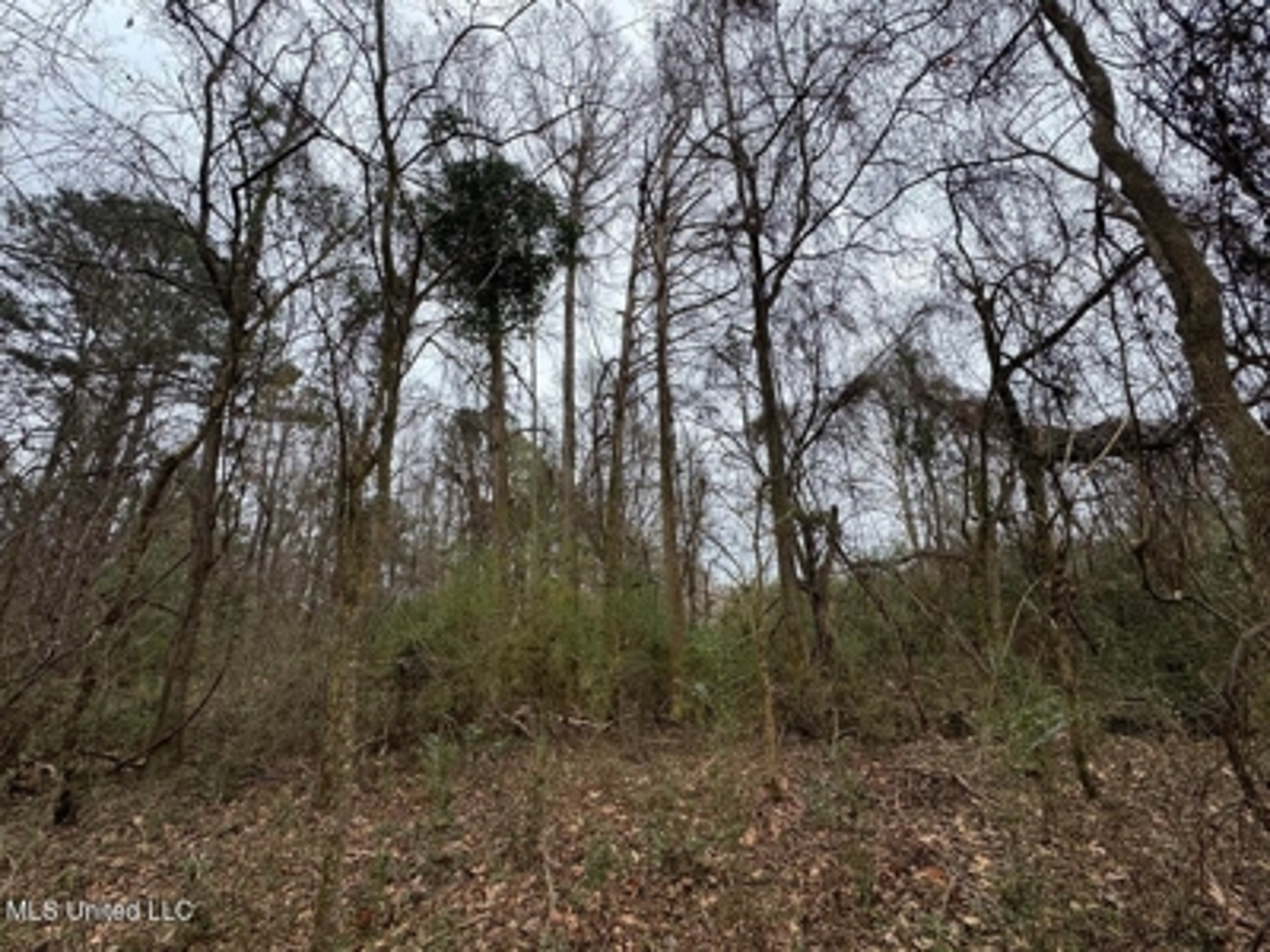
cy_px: 476
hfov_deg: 102.1
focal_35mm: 14
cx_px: 635
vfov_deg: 85.7
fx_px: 514
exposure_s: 1/234
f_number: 2.2
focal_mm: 2.22
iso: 40
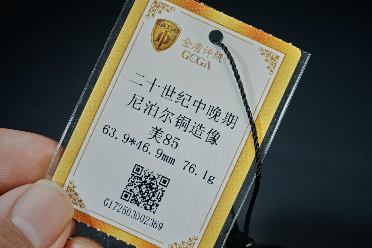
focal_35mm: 131
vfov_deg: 10.5
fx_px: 1354
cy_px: 132
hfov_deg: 15.6
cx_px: 200
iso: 100
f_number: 18
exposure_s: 1/160
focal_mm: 81
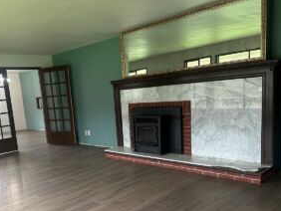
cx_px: 95
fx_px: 276
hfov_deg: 52.9
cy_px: 140
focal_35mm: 34
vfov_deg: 41.3
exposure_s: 1/65
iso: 250
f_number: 1.78
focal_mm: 6.86
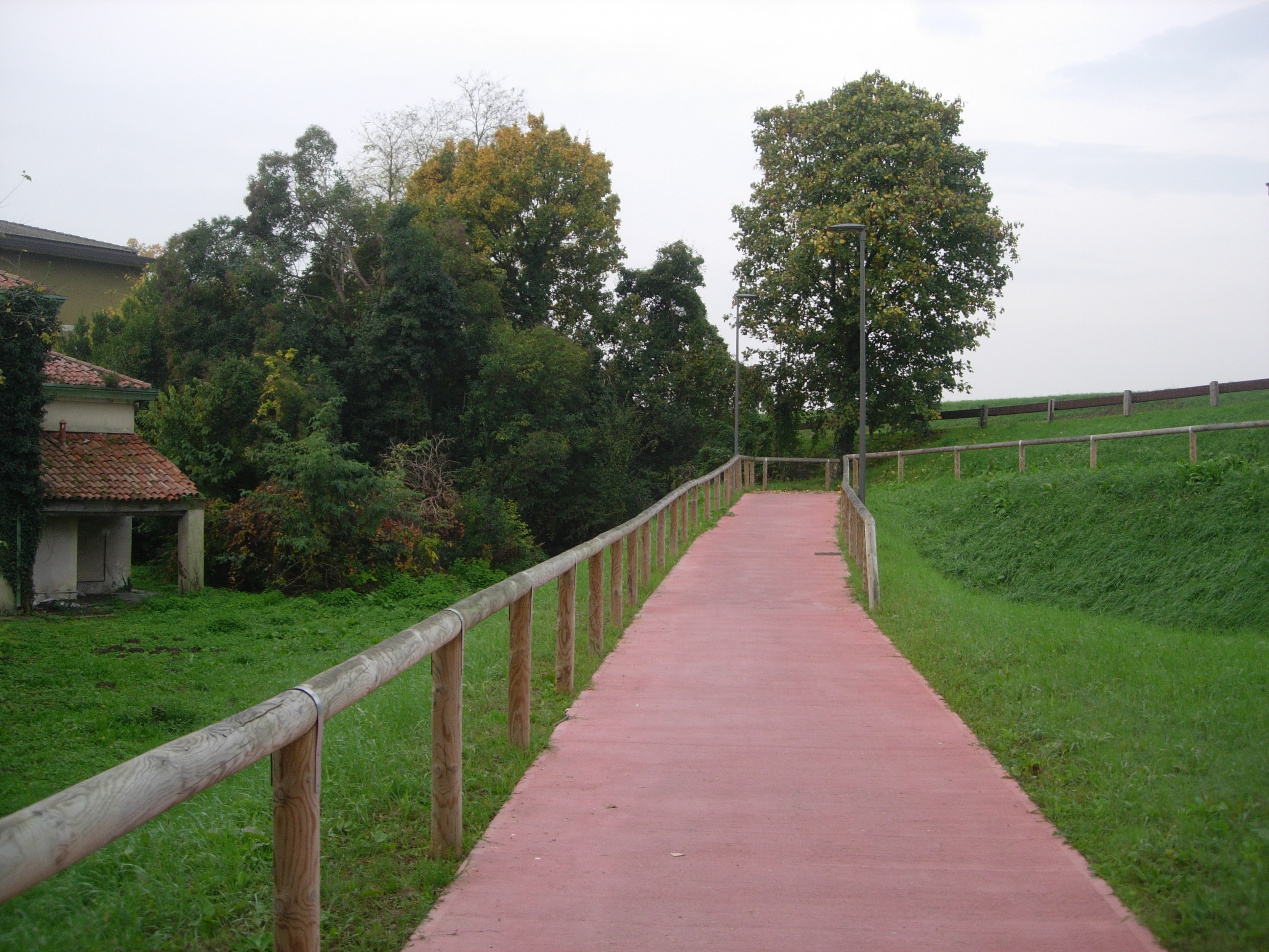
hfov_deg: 49.0
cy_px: 476
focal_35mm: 38
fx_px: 1393
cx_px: 634
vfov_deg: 37.7
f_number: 2.8
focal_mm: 7.8
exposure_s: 1/279
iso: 64
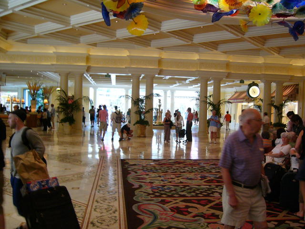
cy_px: 114
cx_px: 152
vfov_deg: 40.7
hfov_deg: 52.6
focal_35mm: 35
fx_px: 308
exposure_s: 1/13
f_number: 2.8
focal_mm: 5.8
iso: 200
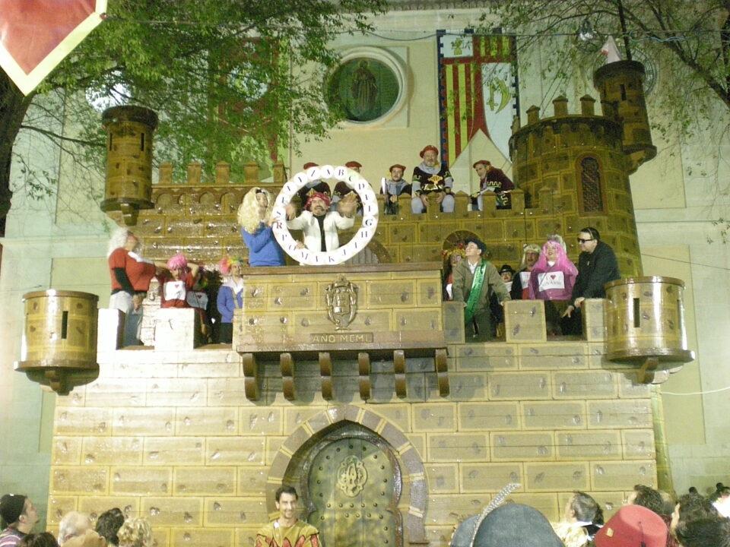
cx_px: 365
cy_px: 274
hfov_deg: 42.9
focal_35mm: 44
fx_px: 928
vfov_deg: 32.9
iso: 607
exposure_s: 1/11.3
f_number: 3.5
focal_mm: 7.4
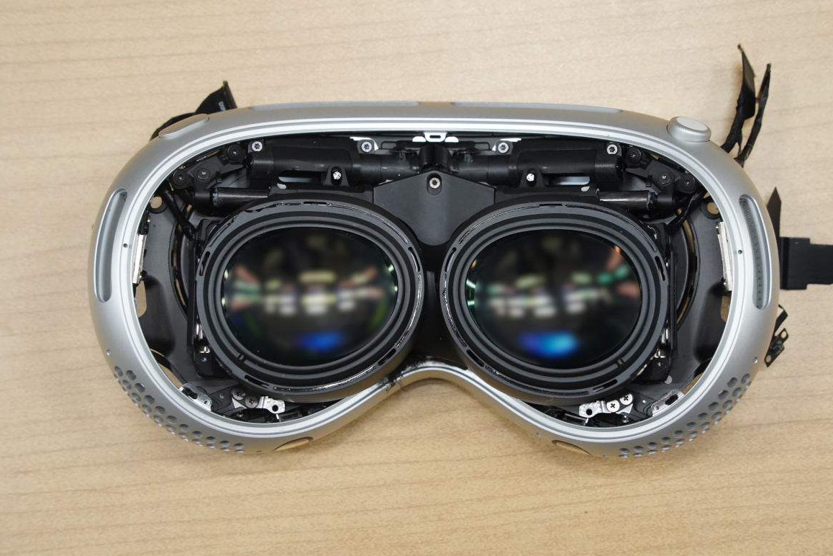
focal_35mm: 86
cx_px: 429
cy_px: 271
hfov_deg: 23.6
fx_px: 1990
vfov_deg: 15.9
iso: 5000
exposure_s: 1/100
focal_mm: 83
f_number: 10
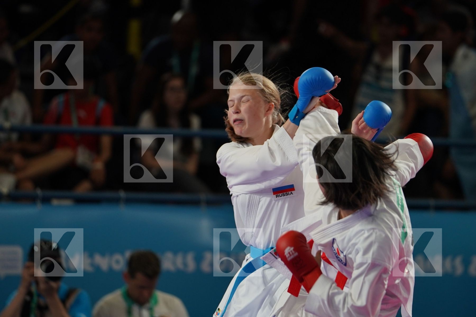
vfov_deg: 4.6
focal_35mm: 300
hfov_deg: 6.9
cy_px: 158
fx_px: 3966
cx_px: 238
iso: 800
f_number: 2.8
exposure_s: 1/1000
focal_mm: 200
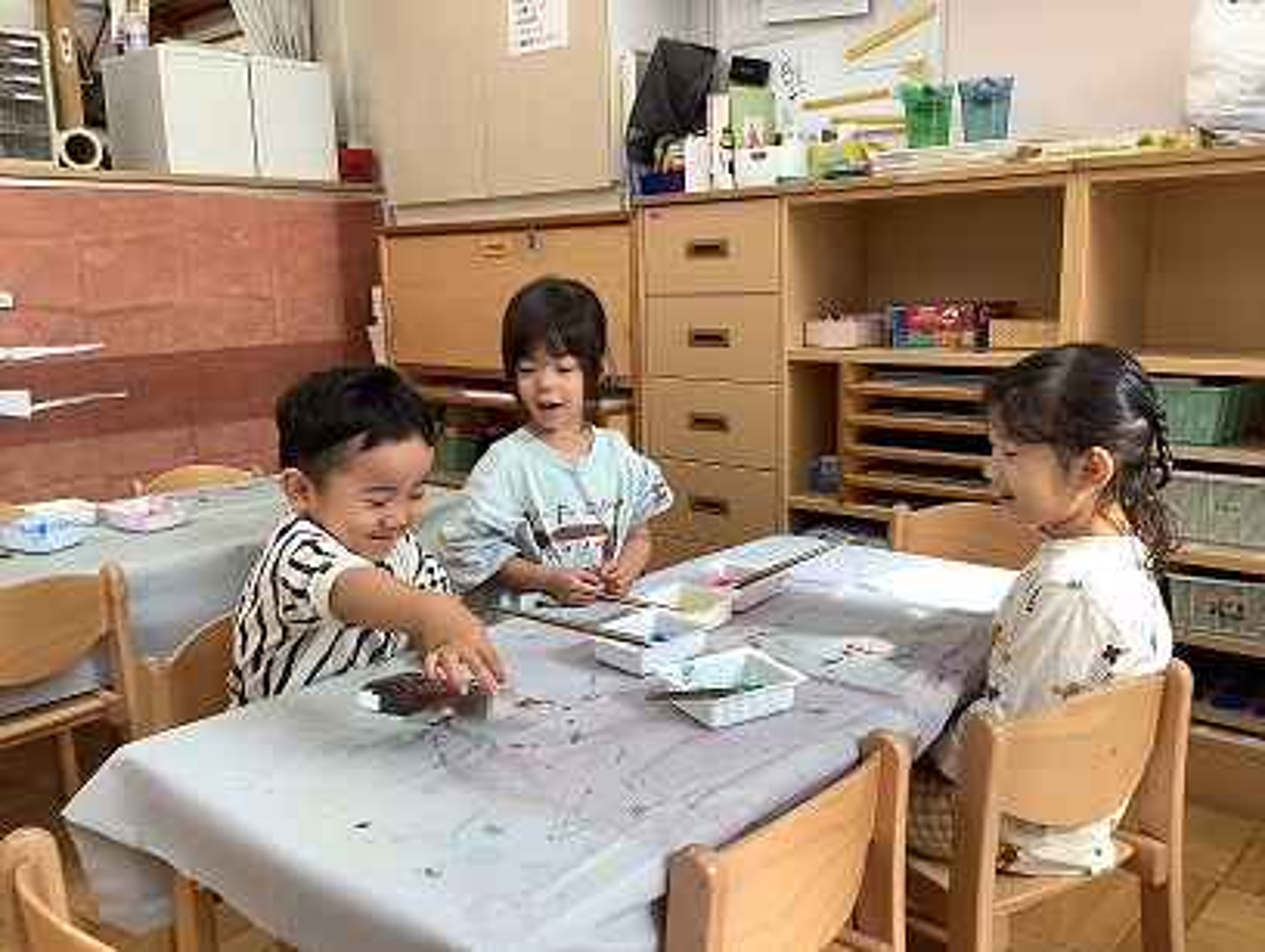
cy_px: 476
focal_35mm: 31
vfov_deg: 45.5
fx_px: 1134
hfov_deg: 58.3
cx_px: 632
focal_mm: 3.3
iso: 25
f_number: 2.4
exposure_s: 1/30
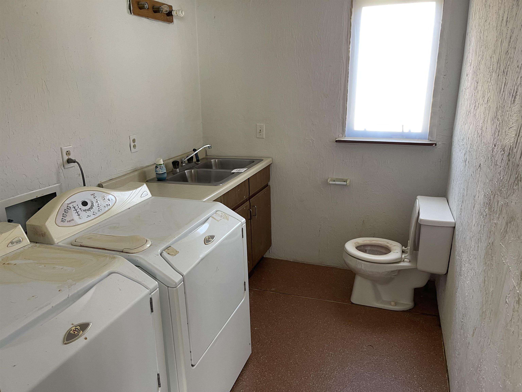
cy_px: 196
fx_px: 377
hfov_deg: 69.4
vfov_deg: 54.9
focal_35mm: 25
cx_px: 261
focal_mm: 5.1
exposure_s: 1/68
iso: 125
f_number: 1.6
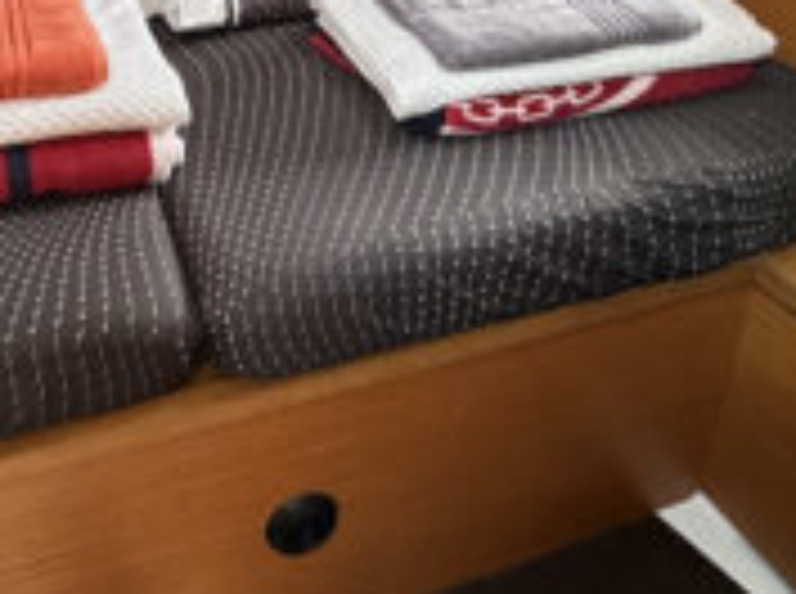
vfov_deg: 35.8
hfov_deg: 49.3
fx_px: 849
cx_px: 259
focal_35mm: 37
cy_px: 40
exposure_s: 1/60
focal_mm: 2.22
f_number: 2.2
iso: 800
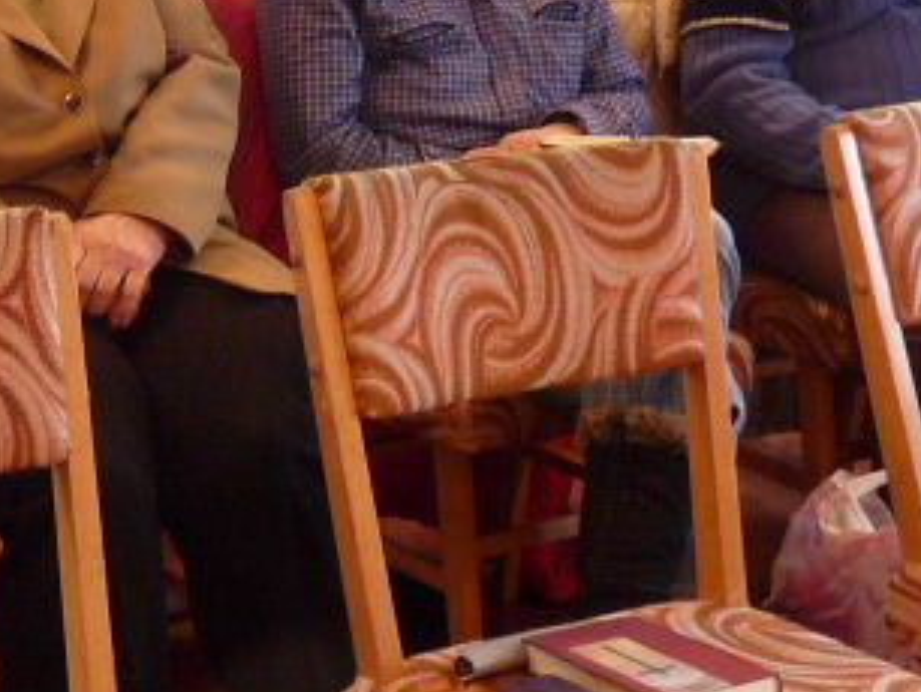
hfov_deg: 20.5
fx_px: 2503
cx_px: 111
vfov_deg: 15.6
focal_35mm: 94
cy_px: 126
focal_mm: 4.8
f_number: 2.8
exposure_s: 1/25
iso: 400
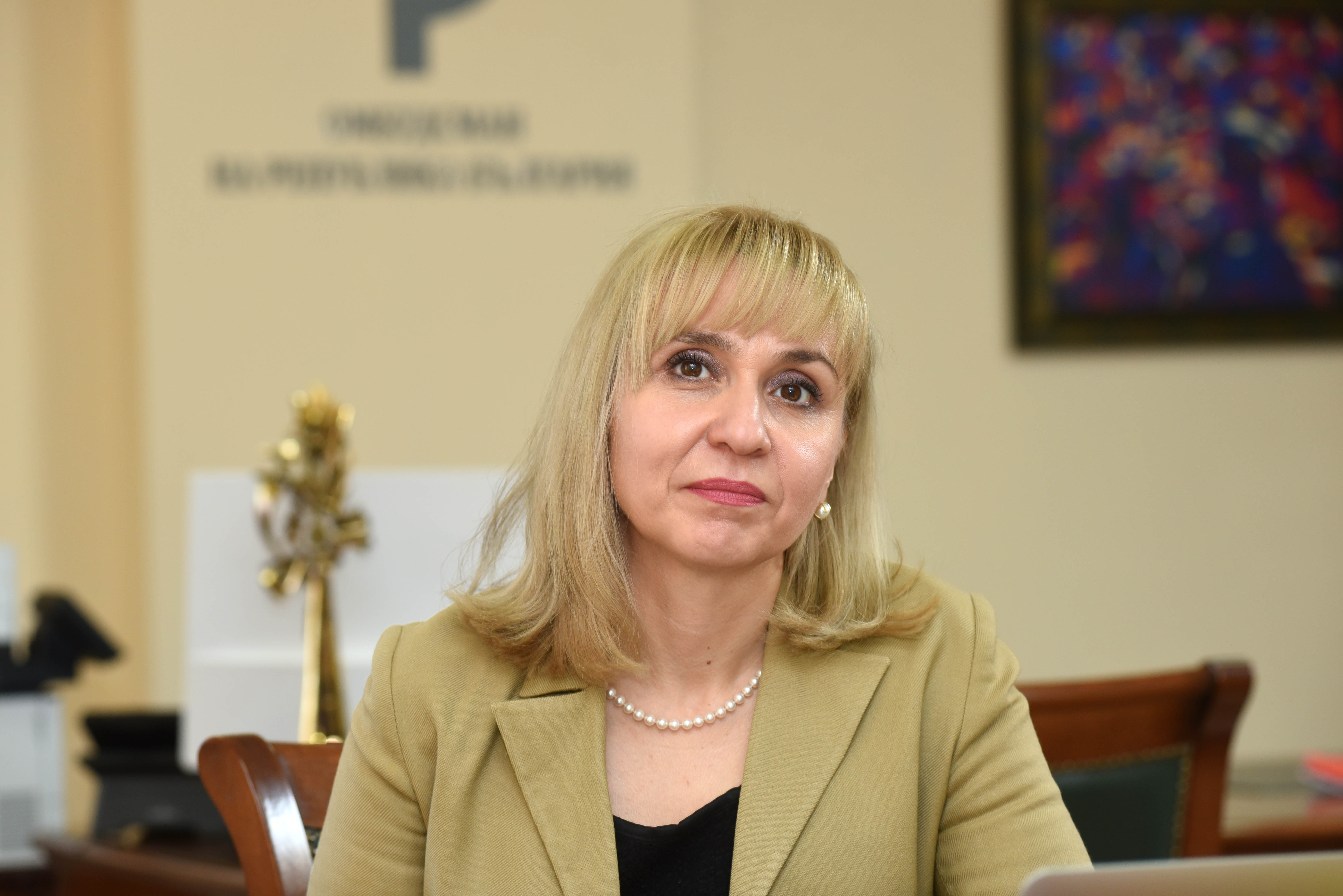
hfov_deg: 18.6
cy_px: 448
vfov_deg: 12.5
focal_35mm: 110
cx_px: 672
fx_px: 4105
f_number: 5.6
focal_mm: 110
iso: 1000
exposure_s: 1/200
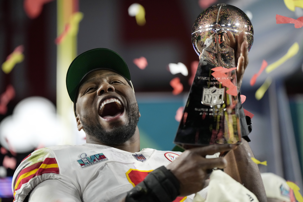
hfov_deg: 10.3
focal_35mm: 200
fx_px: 1683
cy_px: 101
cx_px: 152
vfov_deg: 6.9
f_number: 2.8
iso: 4000
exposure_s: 1/2000
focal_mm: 200
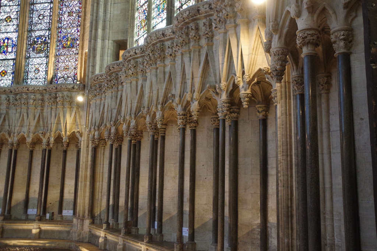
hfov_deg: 53.2
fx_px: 377
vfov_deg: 36.8
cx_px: 188
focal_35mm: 36
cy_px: 126
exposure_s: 1/40
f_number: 4
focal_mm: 24
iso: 3200
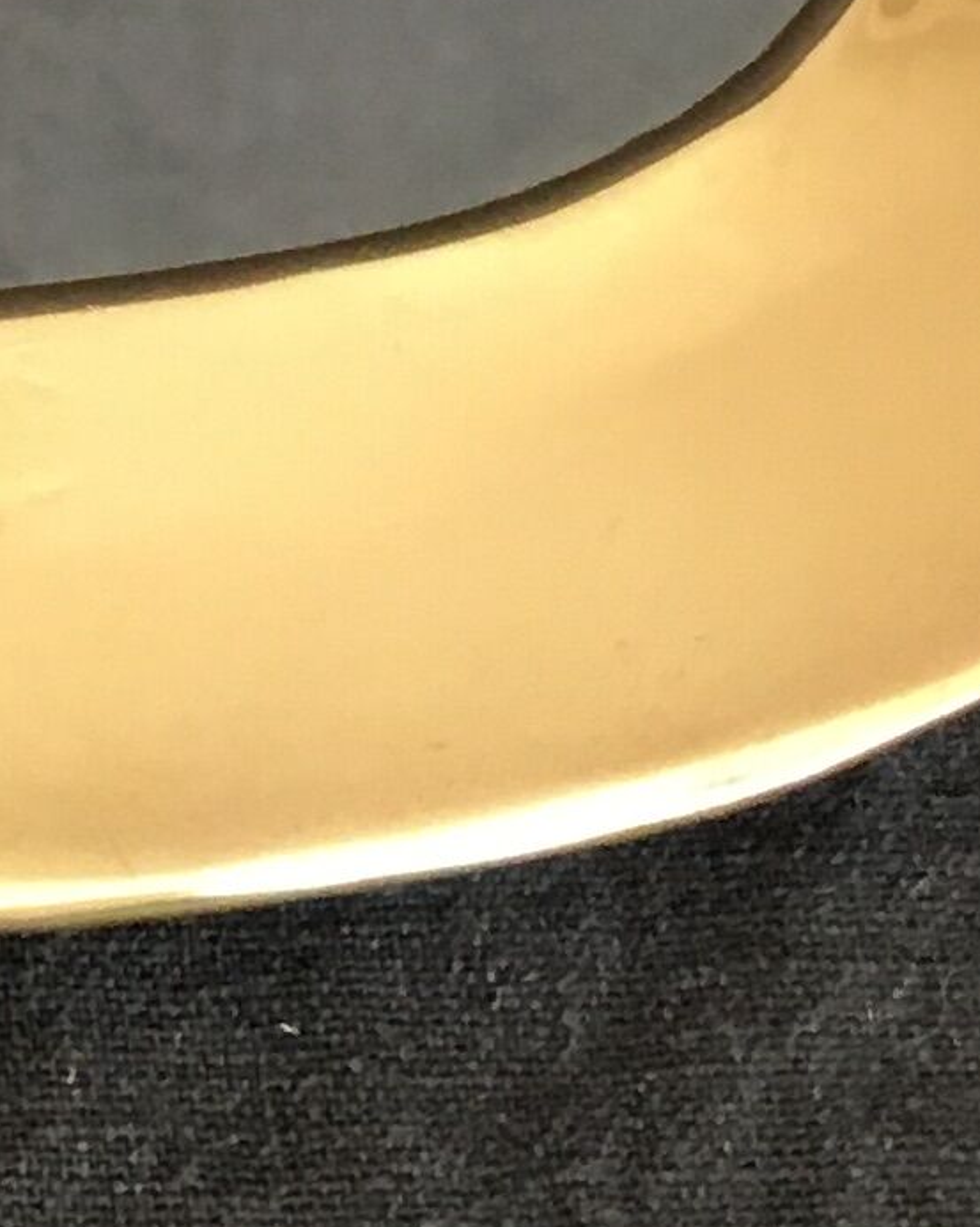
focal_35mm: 165
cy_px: -1216
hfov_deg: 8.9
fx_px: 5986
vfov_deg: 10.7
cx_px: -822
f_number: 2.2
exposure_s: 1/33
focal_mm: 4.15
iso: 125
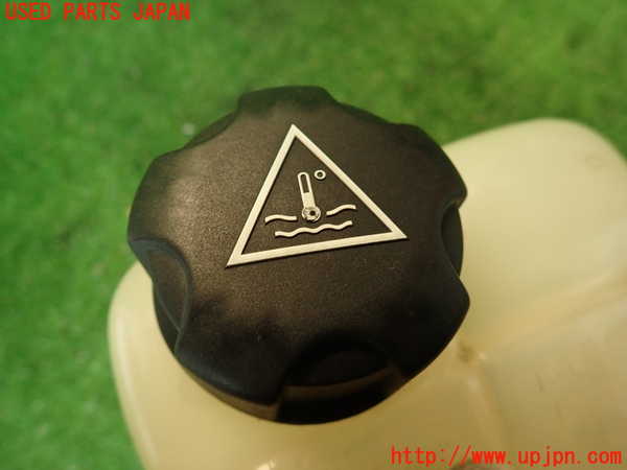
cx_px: 314
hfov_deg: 69.4
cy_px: 235
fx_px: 453
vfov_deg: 54.9
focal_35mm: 25
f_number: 2
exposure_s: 1/30
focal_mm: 4.5
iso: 200
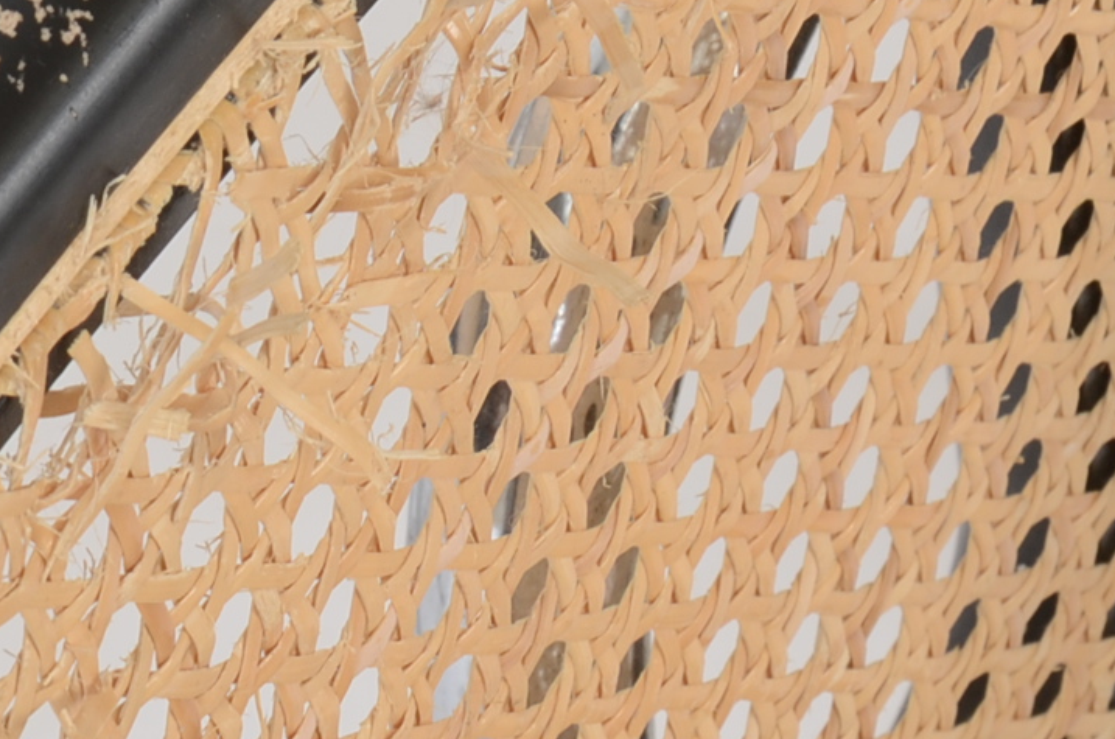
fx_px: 9242
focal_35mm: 299
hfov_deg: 6.9
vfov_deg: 4.6
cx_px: 261
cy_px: 17
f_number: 13
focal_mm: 58
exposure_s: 1/100
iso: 160
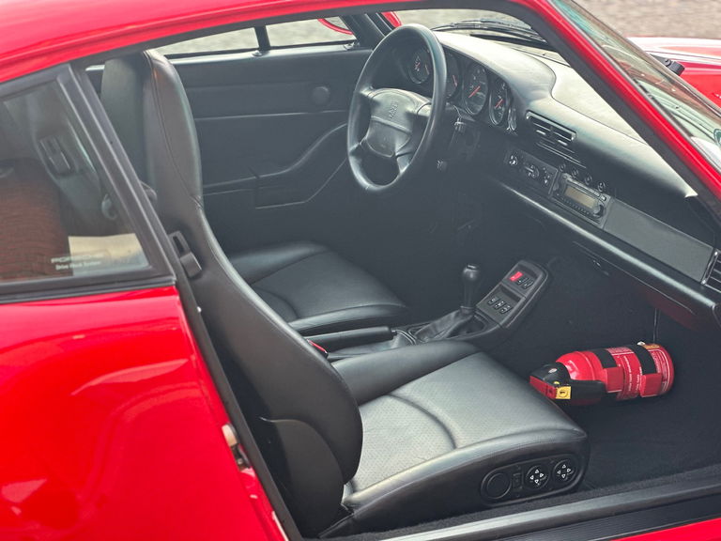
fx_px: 1604
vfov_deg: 19.1
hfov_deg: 25.3
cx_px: 360
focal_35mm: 77
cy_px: 270
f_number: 2.8
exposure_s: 1/40
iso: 200
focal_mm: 9
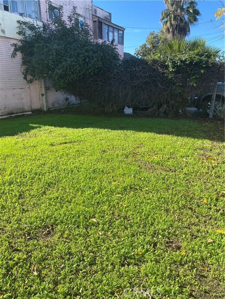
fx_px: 225
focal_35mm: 26
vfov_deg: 67.3
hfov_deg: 53.1
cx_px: 112
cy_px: 150
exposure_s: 1/1103
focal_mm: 4.25
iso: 32
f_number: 1.8
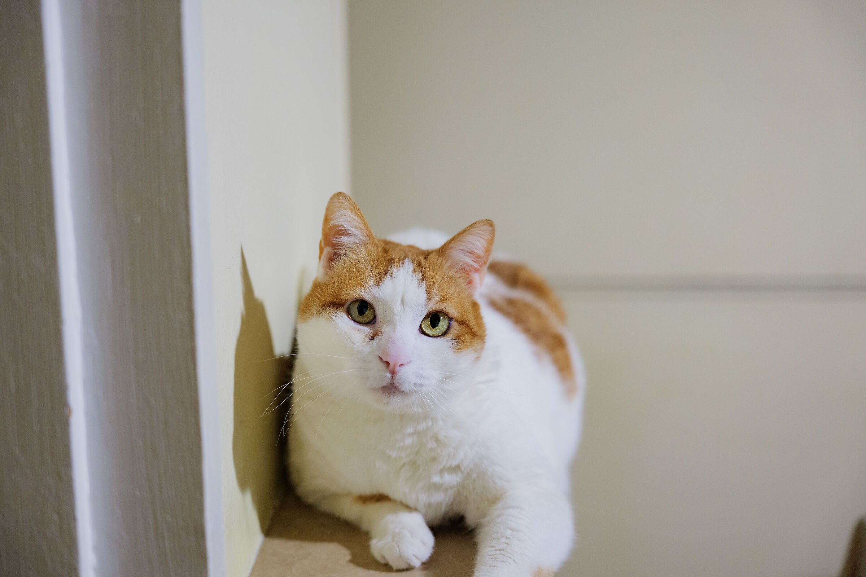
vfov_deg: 29.9
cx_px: 433
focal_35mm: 45
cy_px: 288
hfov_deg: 43.6
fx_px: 1082
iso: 3200
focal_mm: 45
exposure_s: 1/60
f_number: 2.8
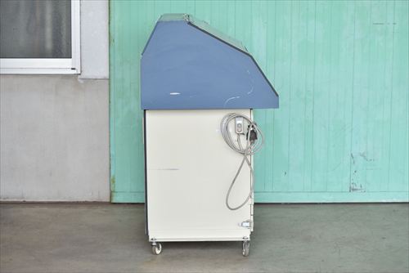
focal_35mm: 82
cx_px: 204
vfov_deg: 16.6
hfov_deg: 24.6
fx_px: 938
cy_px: 136
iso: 1250
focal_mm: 55
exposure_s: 1/1250
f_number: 6.3
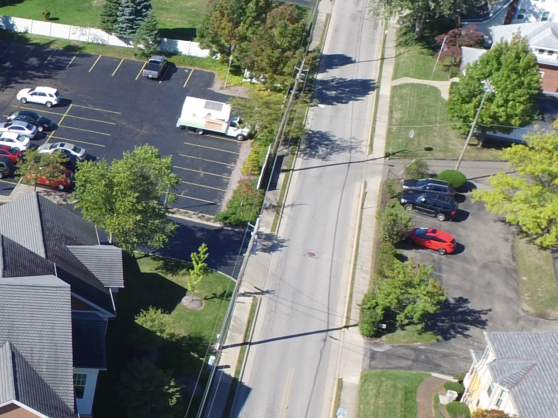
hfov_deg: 25.8
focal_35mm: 65
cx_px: -154
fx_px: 1048
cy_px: 253
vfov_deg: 22.5
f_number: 2.8
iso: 100
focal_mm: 3.61
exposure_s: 1/639
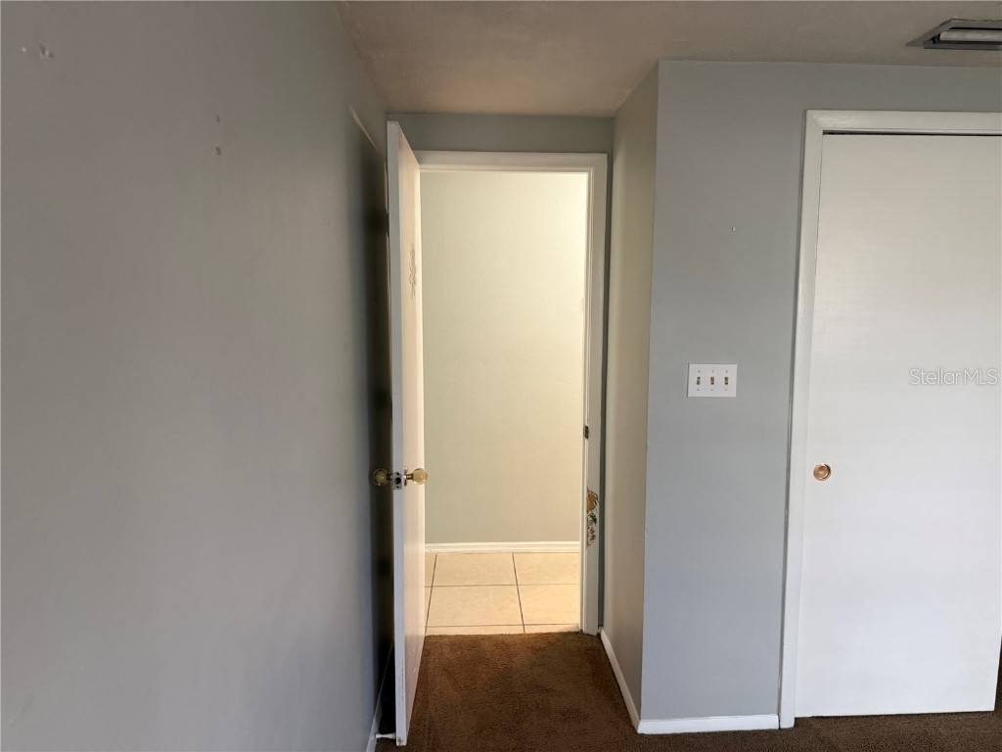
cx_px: 501
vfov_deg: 56.8
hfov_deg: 71.6
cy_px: 376
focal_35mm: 24
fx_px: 695
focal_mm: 6.76
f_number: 1.78
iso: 250
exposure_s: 1/60
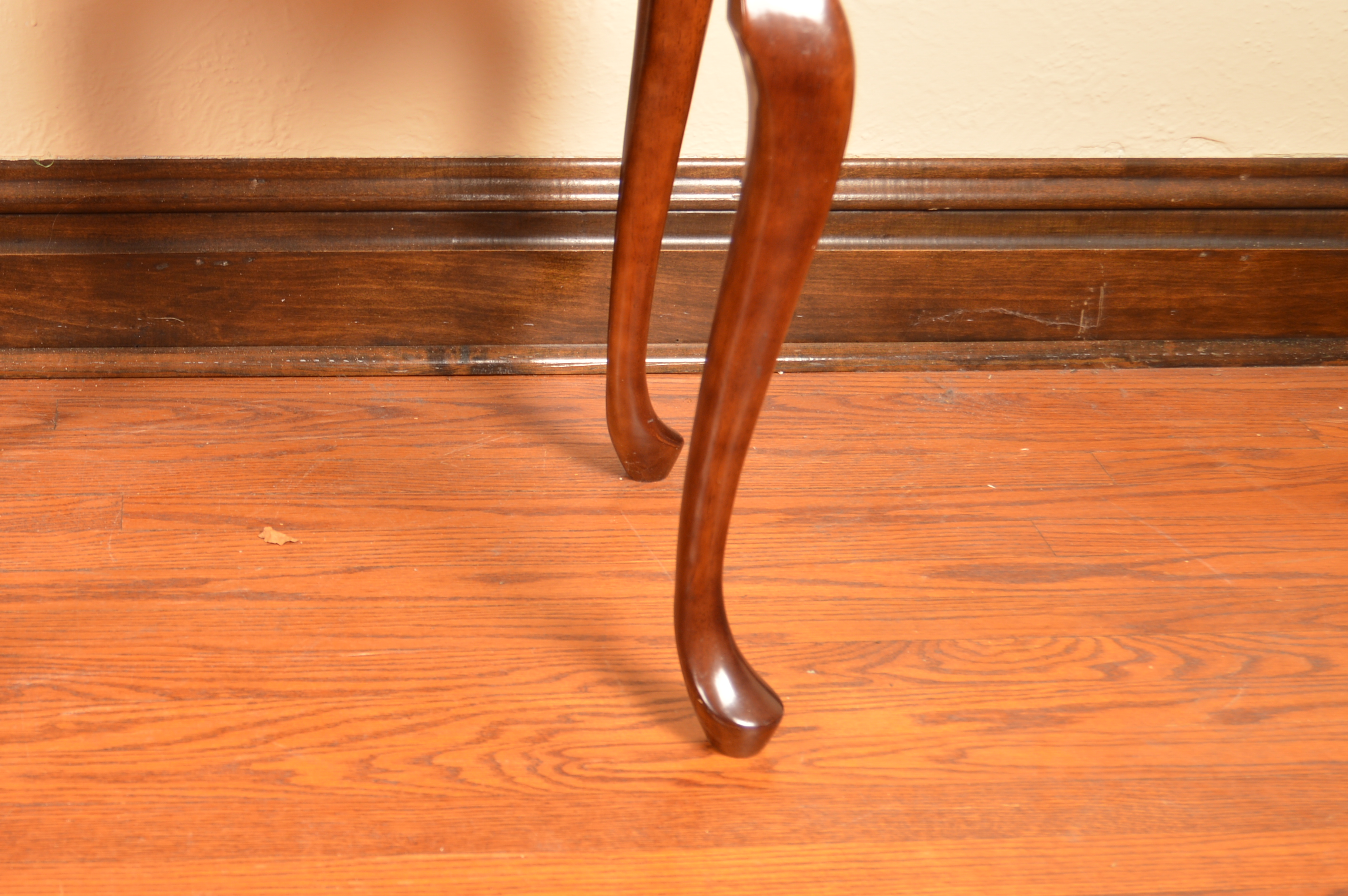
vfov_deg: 21.8
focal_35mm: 62
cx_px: 339
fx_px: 2319
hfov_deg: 31.8
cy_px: 272
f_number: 4
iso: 100
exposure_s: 1/125
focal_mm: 26
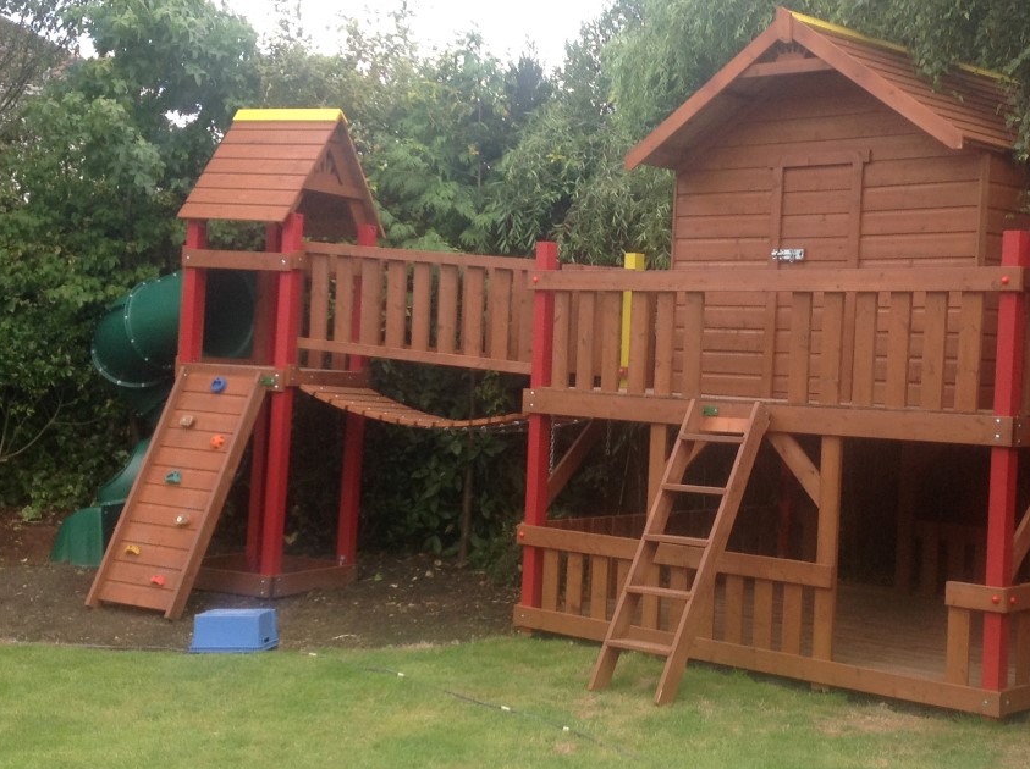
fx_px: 1783
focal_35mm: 60
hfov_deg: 32.0
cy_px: 404
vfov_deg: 24.4
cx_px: 683
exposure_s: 1/318
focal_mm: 4.28
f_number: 2.4
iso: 50
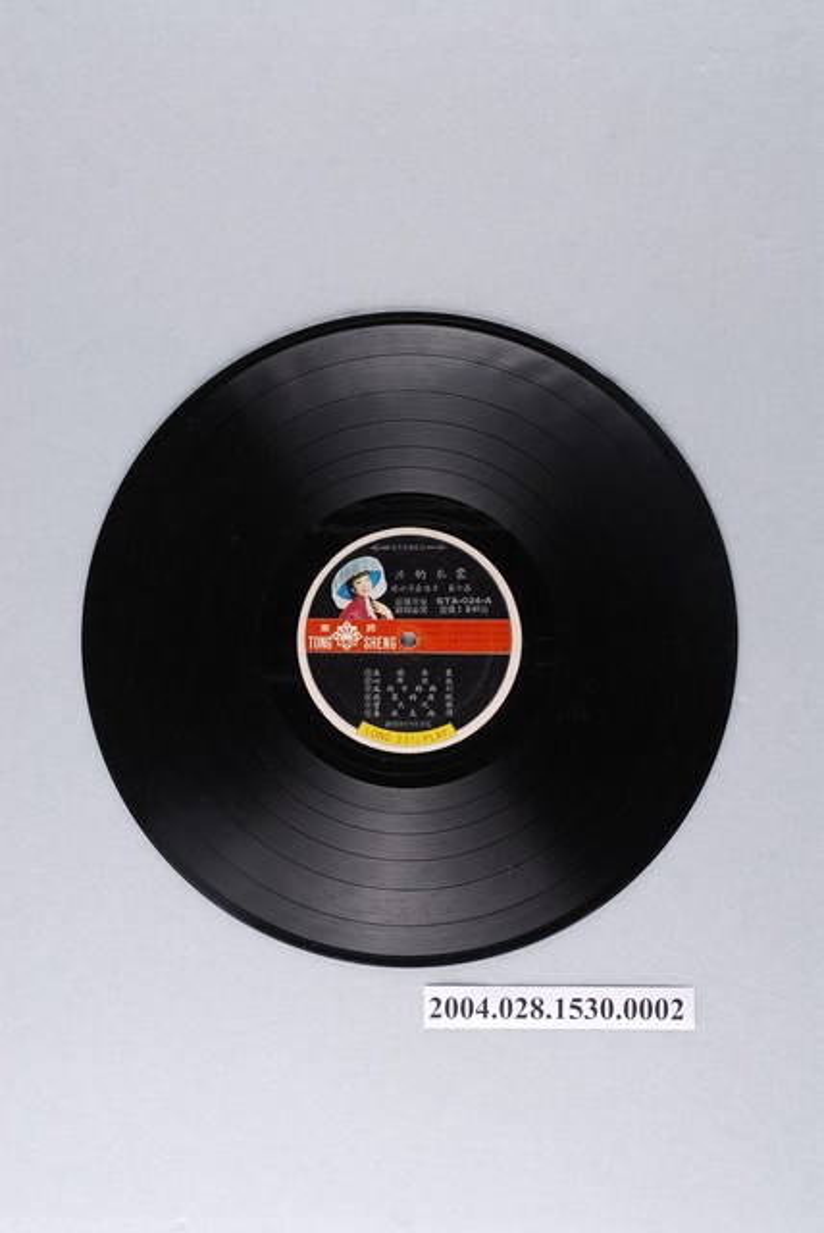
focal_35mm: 60
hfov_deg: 22.7
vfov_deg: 33.4
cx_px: 412
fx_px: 2055
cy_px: 616
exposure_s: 1/40
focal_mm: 40
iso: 200
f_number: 11
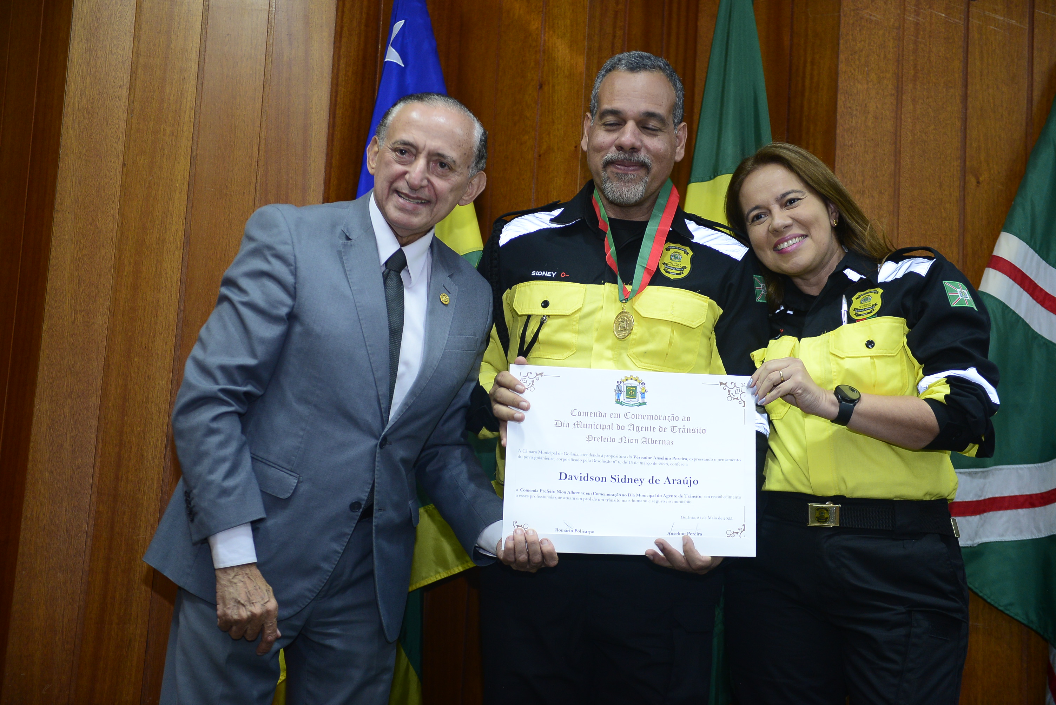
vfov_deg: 23.4
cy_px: 352
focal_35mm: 58
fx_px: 1702
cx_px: 528
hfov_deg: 34.5
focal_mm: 58
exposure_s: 1/125
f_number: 3.5
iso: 1600
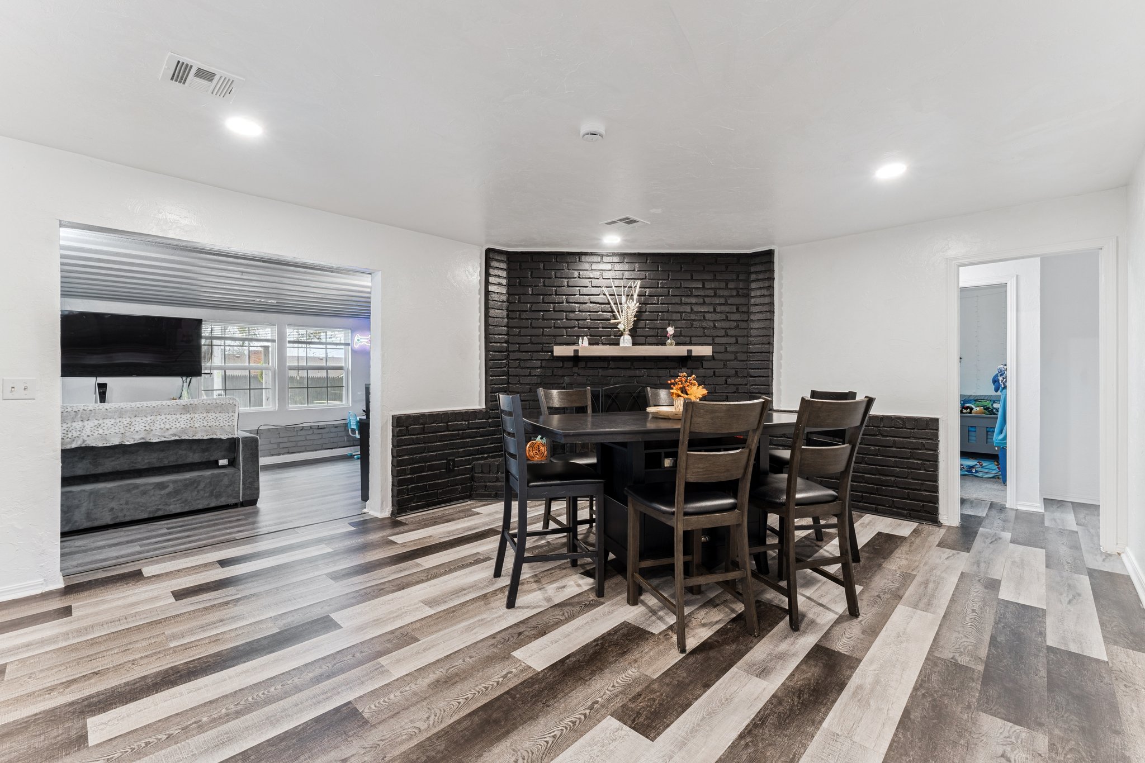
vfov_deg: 77.3
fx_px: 477
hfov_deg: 100.4
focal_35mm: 15
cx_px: 572
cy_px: 382
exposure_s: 1/10
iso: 100
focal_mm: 10
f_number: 8
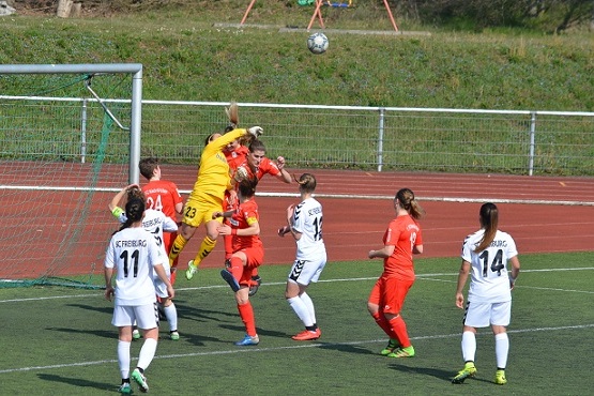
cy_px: 198
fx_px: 4207
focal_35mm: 255
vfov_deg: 5.4
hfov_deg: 8.1
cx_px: 297
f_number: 8
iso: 400
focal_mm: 170
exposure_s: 1/2000
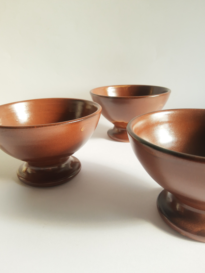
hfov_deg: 53.1
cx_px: 102
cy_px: 136
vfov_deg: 67.3
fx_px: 205
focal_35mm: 26
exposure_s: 1/136
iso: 40
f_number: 1.8
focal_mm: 3.95
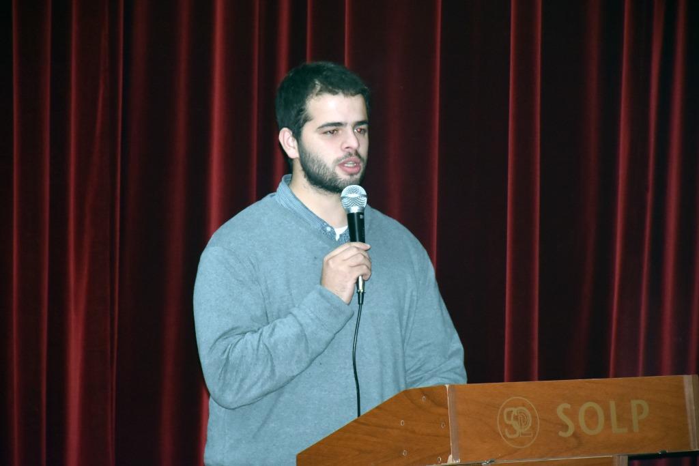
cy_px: 233
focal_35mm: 210
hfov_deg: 9.8
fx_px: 4078
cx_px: 350
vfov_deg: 6.5
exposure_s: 1/60
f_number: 5.6
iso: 1600
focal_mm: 140
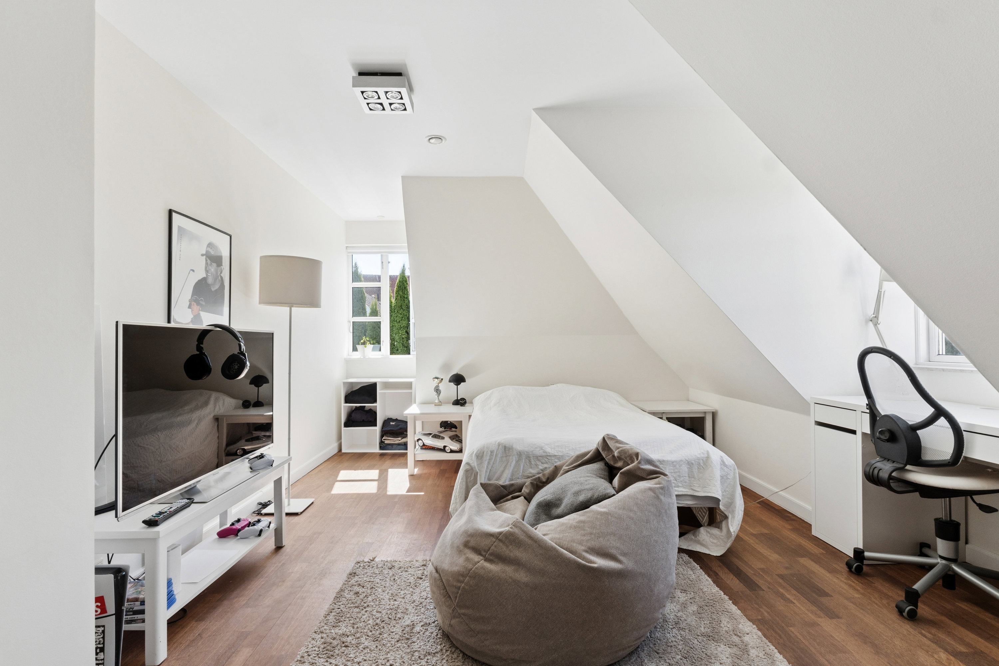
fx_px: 479
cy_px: 333
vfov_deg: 69.7
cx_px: 500
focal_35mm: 17
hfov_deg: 92.4
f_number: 8
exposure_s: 1/100
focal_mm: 11.5
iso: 200
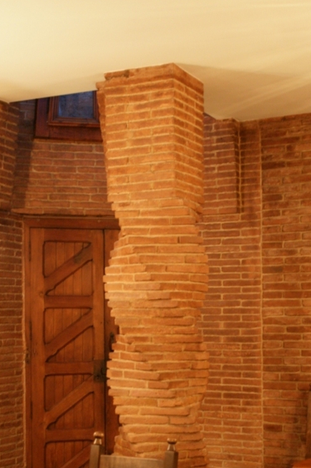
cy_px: 300
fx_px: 830
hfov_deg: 21.2
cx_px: 153
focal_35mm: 64
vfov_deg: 31.3
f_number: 4
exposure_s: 1/20
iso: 800
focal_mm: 30
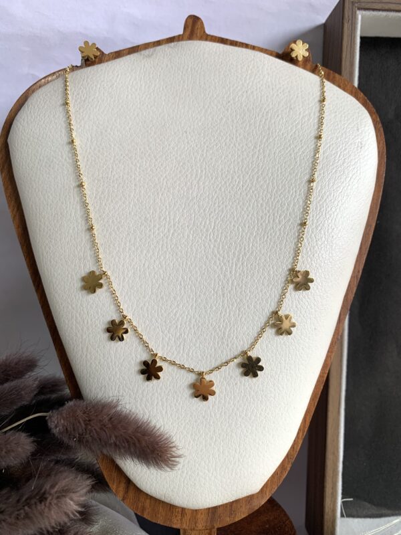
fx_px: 402
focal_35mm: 26
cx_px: 200
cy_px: 268
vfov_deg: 67.3
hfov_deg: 53.1
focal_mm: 4.25
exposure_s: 1/111
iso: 25
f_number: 1.8
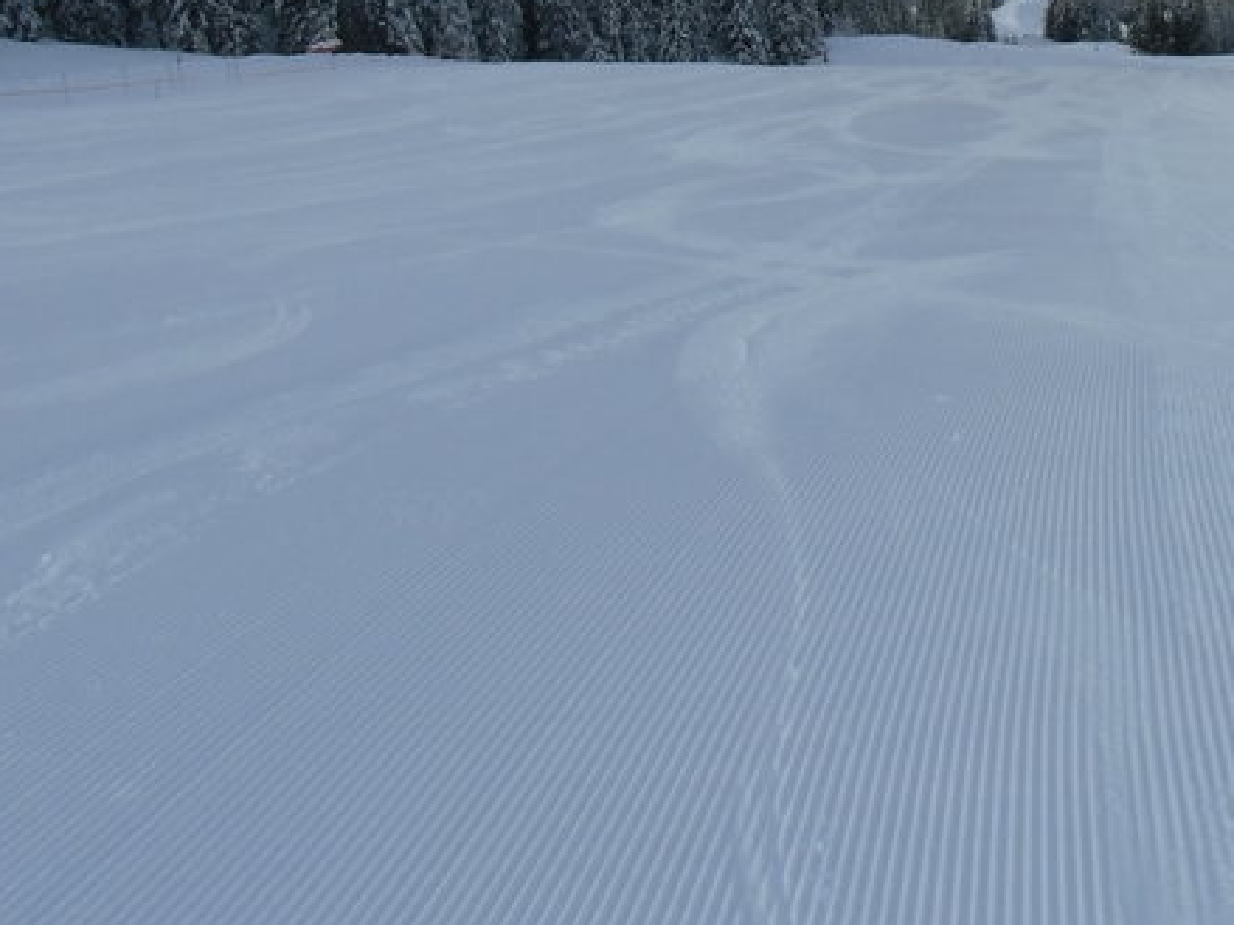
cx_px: 919
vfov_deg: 24.8
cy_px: -17
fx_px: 1996
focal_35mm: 56
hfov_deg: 33.7
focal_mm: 4.24
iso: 64
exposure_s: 1/200
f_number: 7.9
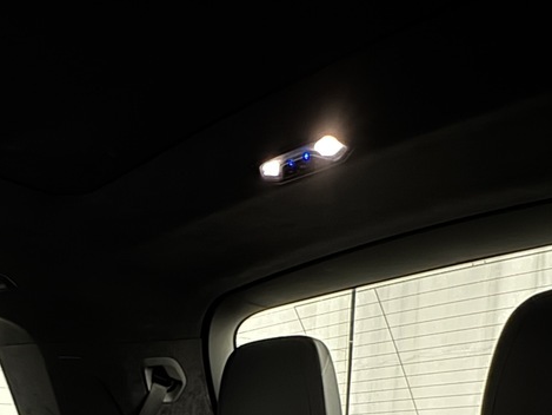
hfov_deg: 42.7
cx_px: 149
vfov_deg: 25.3
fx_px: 686
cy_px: 626
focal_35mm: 43
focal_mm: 2.22
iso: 640
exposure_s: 1/13
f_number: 2.2
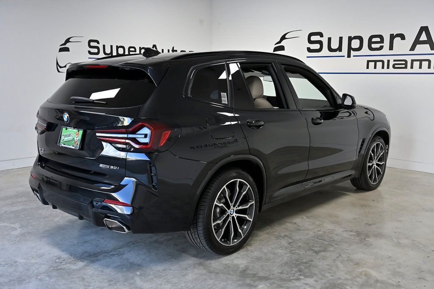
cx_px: 217
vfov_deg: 36.9
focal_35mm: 36
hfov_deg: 53.1
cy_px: 144
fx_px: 434
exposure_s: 1/800
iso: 2000
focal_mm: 36
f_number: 5
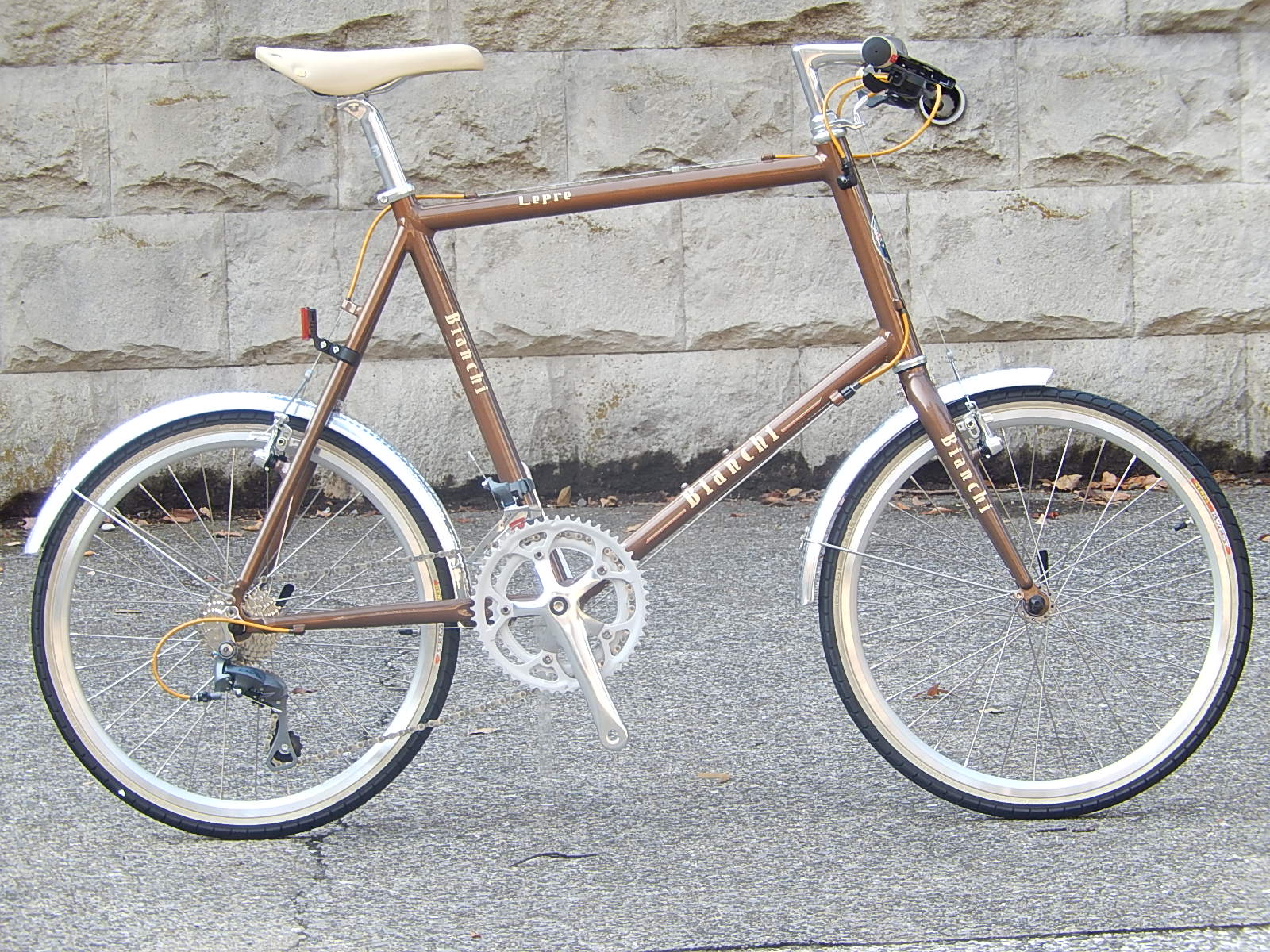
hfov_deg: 11.7
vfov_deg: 8.8
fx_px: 6200
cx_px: 635
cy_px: 476
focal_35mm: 169
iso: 125
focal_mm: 30.3
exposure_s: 1/30
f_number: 5.7
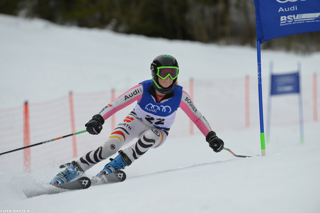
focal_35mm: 300
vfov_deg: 4.6
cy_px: 106
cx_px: 160
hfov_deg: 6.9
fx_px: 2666
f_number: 5.6
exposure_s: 1/1600
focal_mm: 300
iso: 500
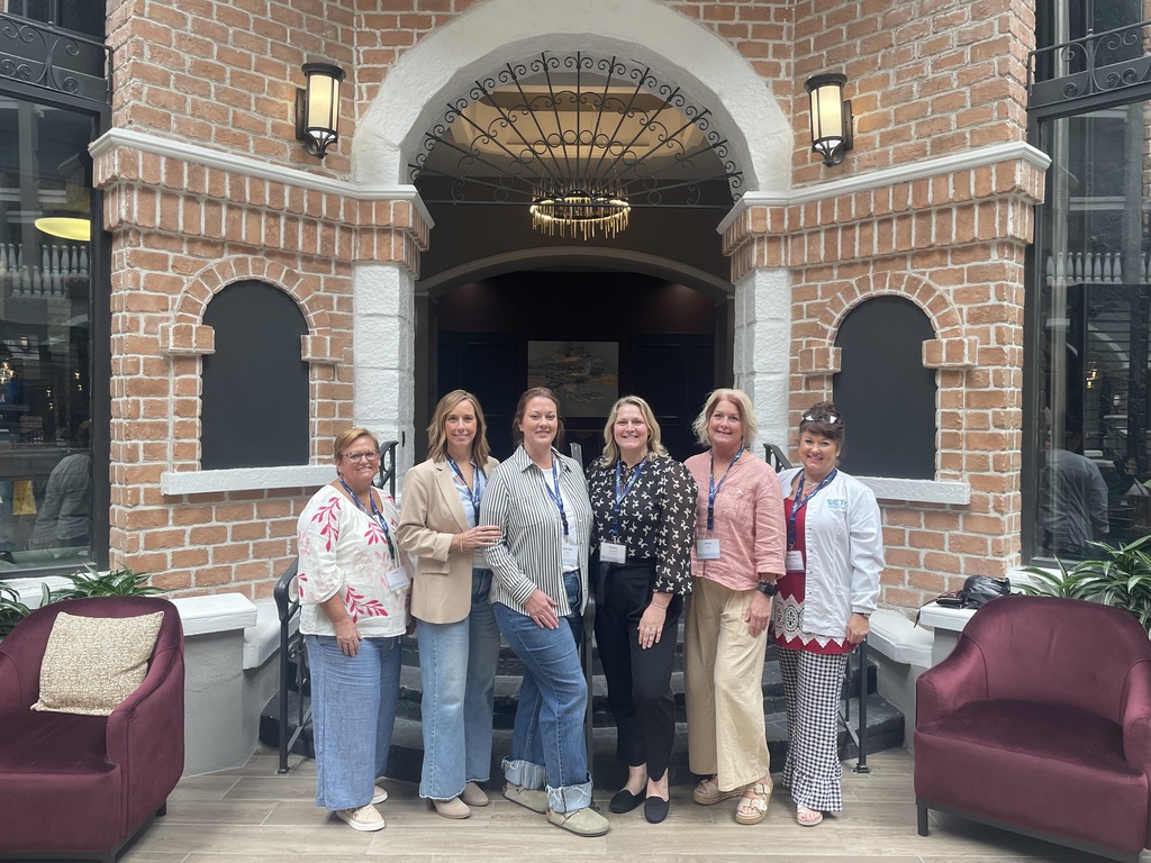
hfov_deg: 67.3
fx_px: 865
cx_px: 576
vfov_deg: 53.1
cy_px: 432
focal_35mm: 26
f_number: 1.6
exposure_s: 1/120
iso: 64
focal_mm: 4.2
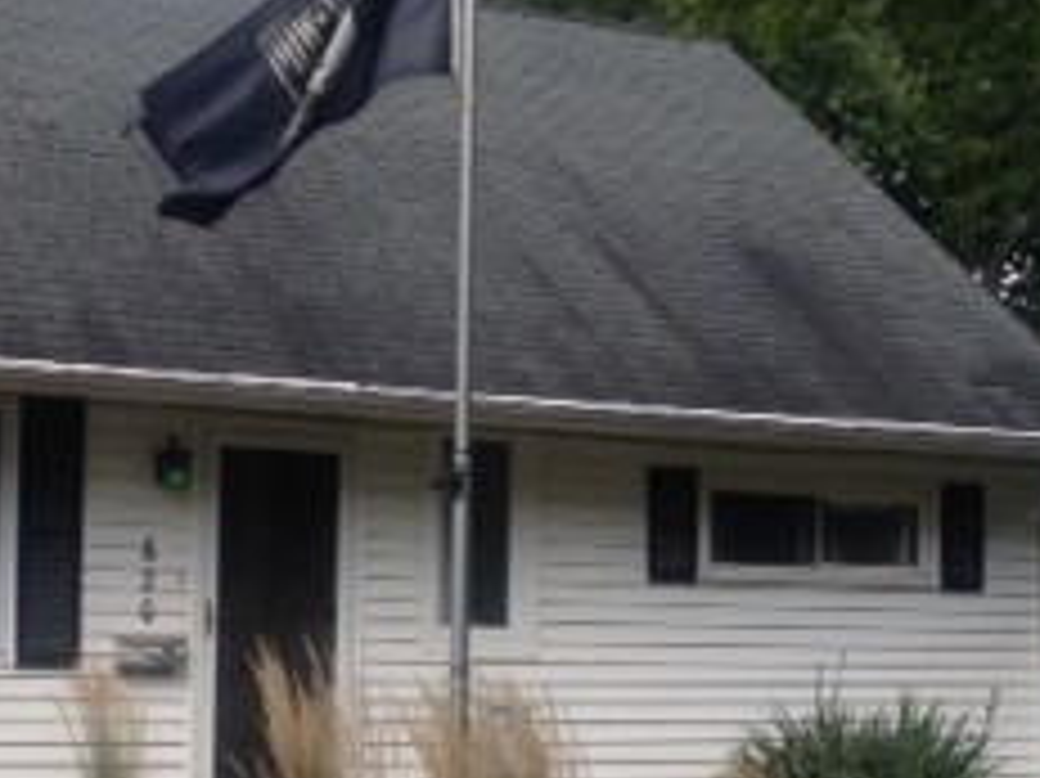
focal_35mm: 97
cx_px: 378
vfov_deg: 15.2
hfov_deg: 20.2
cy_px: 526
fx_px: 2913
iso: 50
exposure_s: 1/690
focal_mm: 4.28
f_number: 2.4
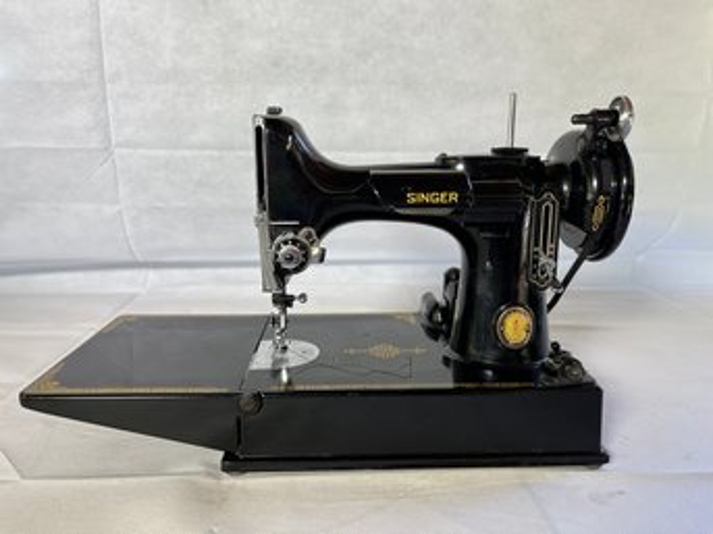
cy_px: 267
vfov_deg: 53.0
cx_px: 356
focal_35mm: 26
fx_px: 535
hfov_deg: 67.3
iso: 32
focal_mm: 5.1
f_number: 1.6
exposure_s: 1/122
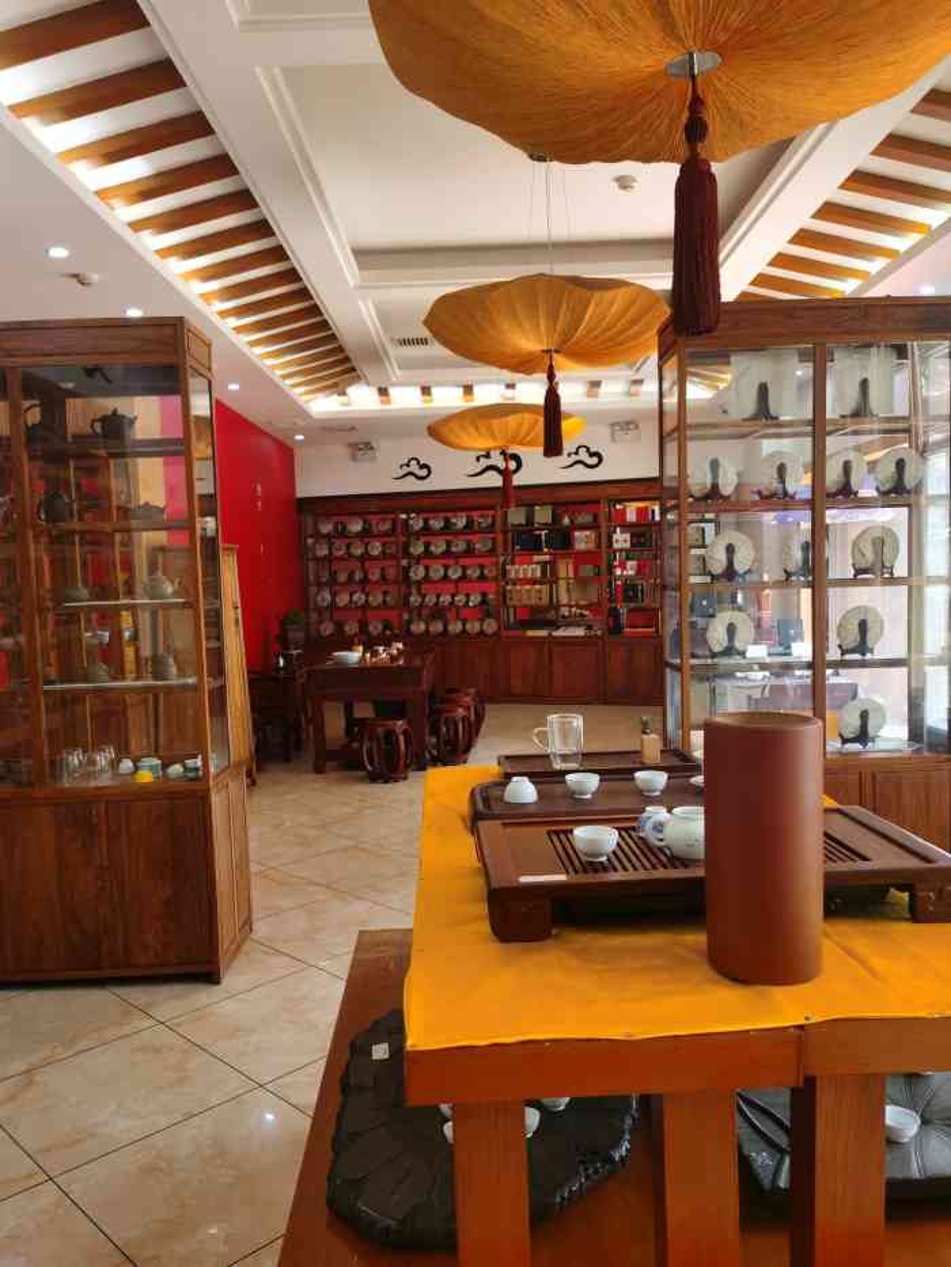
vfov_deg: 65.3
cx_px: 476
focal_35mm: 27
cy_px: 634
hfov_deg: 51.4
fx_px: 989
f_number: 1.6
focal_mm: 5.56
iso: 125
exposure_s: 1/100
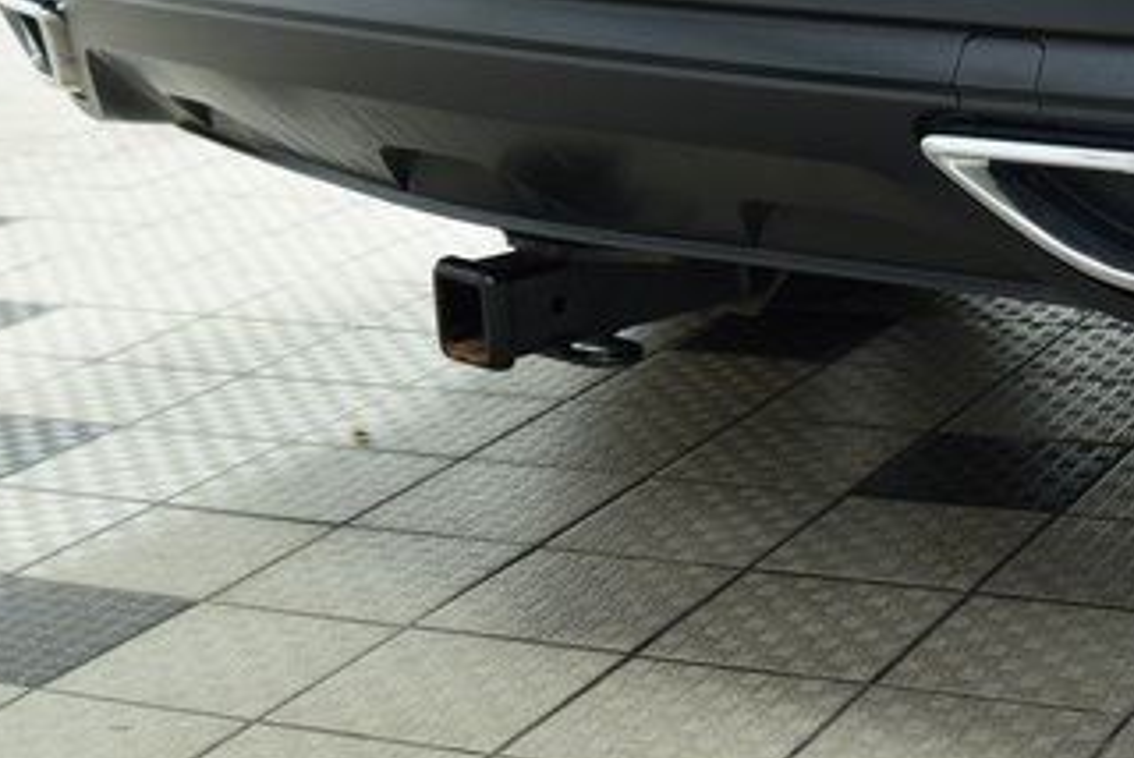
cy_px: 129
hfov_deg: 22.2
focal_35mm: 90
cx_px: 964
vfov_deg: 15.1
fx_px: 2838
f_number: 6.3
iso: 1250
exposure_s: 1/15
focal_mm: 30
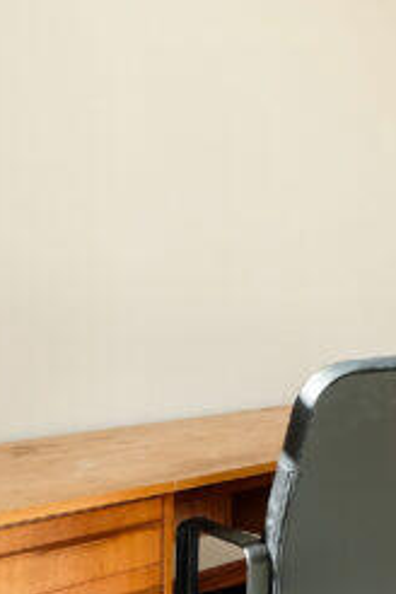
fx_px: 825
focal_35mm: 50
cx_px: 724
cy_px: 320
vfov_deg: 39.6
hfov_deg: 19.6
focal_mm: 8
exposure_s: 1/60
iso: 200
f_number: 5.6
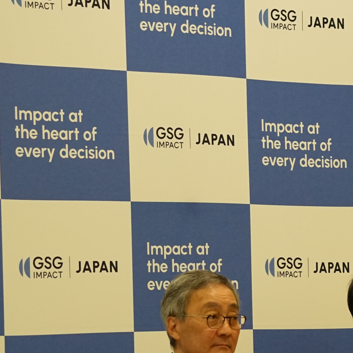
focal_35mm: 217
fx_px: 2504
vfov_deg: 8.1
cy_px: 283
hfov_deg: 8.0
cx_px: 322
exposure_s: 1/160
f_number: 5
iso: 3200
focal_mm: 75
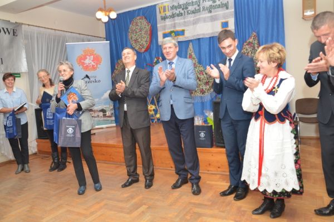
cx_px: 167
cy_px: 111
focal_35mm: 27
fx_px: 250
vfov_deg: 47.8
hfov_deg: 67.5
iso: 1250
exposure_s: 1/60
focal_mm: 18
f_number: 5.6
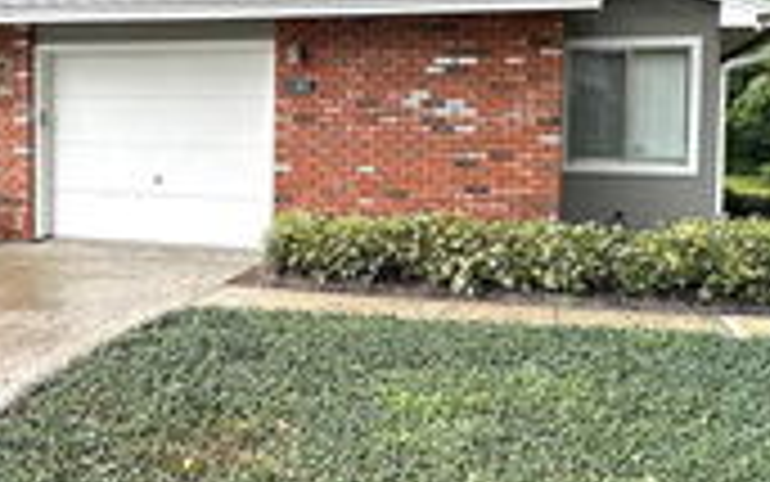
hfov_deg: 52.7
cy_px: 167
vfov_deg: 34.2
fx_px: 777
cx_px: 371
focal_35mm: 37
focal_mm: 2.22
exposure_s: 1/231
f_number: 2.2
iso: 40
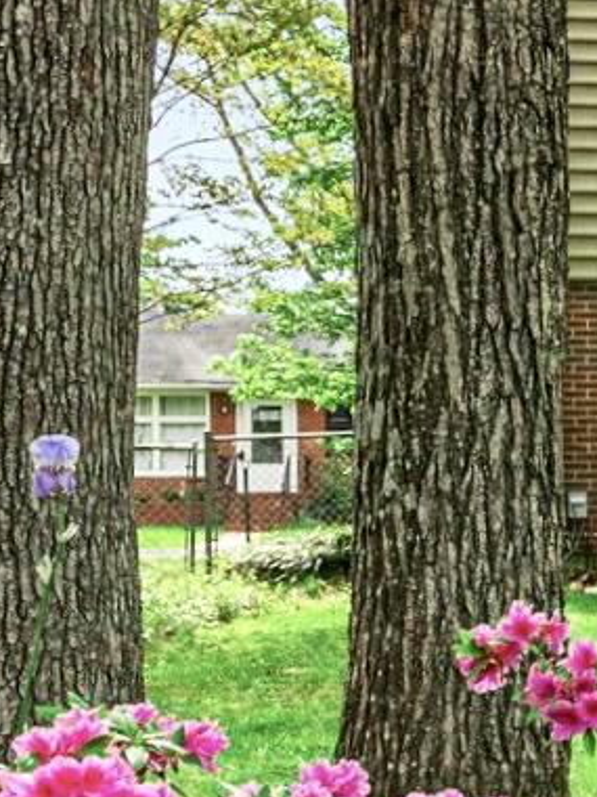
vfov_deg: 16.5
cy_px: 240
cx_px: 1649
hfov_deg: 10.0
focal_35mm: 119
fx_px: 2736
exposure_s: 1/2000
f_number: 7.1
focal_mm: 24
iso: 1000
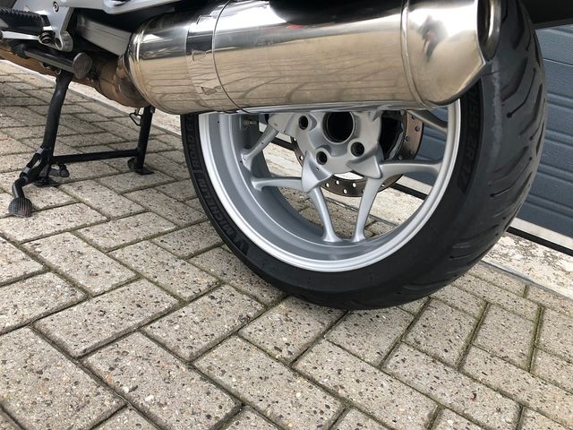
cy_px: 215
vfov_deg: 49.7
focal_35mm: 28
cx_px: 286
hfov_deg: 63.4
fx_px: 463
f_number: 1.8
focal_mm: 3.99
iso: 25
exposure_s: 1/40
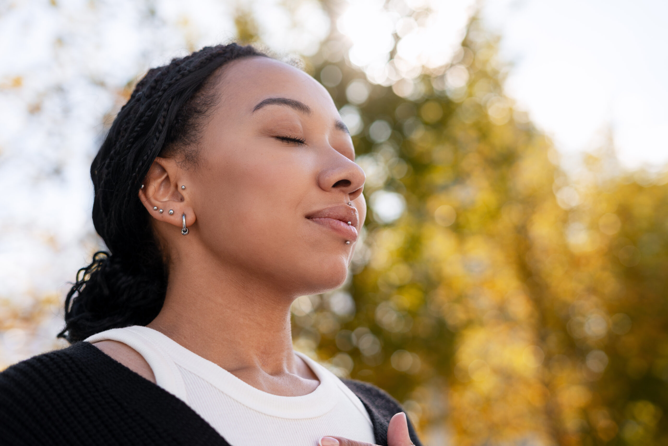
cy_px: 223
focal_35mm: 50
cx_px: 334
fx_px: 928
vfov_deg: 27.0
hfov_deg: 39.6
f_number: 2.8
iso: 125
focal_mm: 50
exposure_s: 1/800
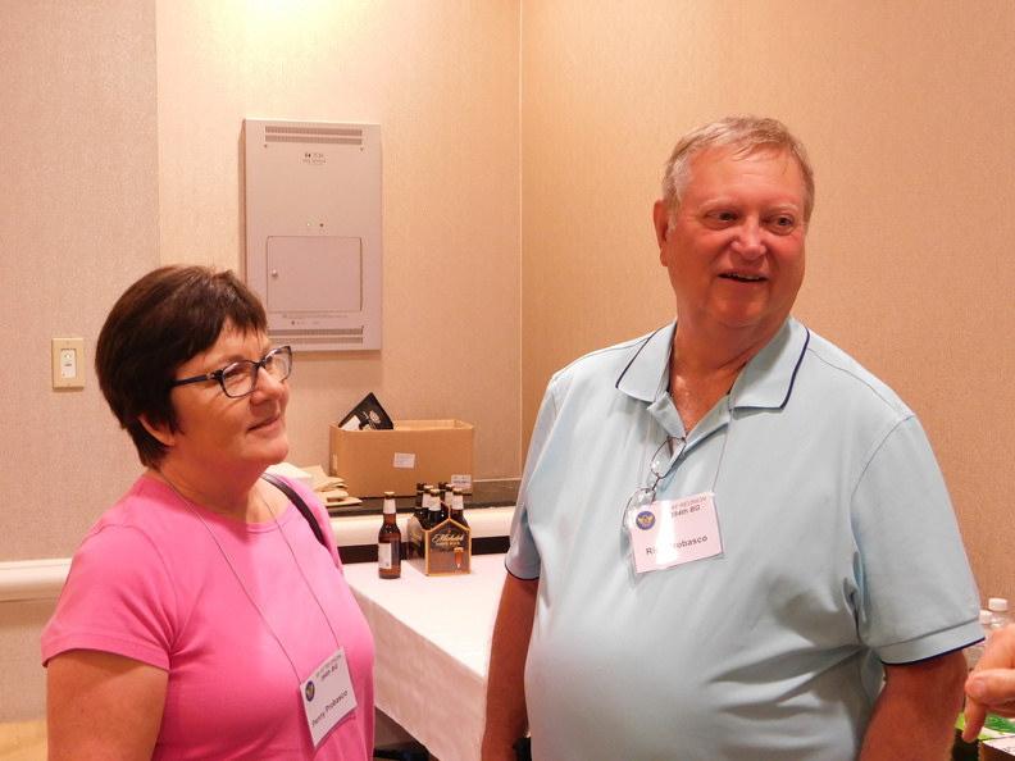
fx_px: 1495
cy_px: 380
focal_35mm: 51
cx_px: 508
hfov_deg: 37.5
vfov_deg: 28.6
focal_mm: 9
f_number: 3.8
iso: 400
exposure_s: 1/13
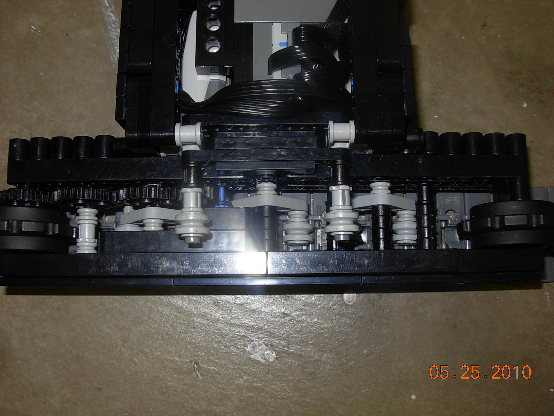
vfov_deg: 37.7
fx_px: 608
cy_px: 208
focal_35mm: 38
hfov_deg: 49.0
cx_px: 277
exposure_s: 1/22.6
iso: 79
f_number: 4.9
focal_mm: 6.3
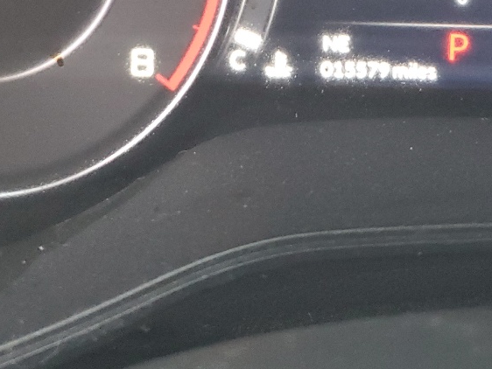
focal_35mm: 74
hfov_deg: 26.3
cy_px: -66
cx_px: 241
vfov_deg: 18.9
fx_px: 1052
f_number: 1.5
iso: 366
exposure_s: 1/60.2
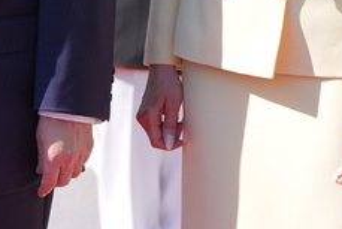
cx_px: -261
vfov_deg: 2.5
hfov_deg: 3.8
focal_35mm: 540
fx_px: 5133
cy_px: -253
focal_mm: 121
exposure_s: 1/1250
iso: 500
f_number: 6.3
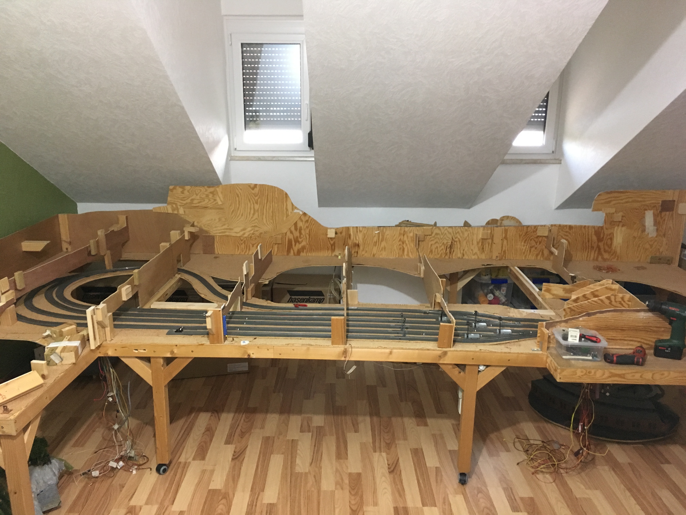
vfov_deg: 48.2
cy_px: 258
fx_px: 575
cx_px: 343
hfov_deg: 61.7
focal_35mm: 29
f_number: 2.2
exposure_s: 1/17
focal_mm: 4.15
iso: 200
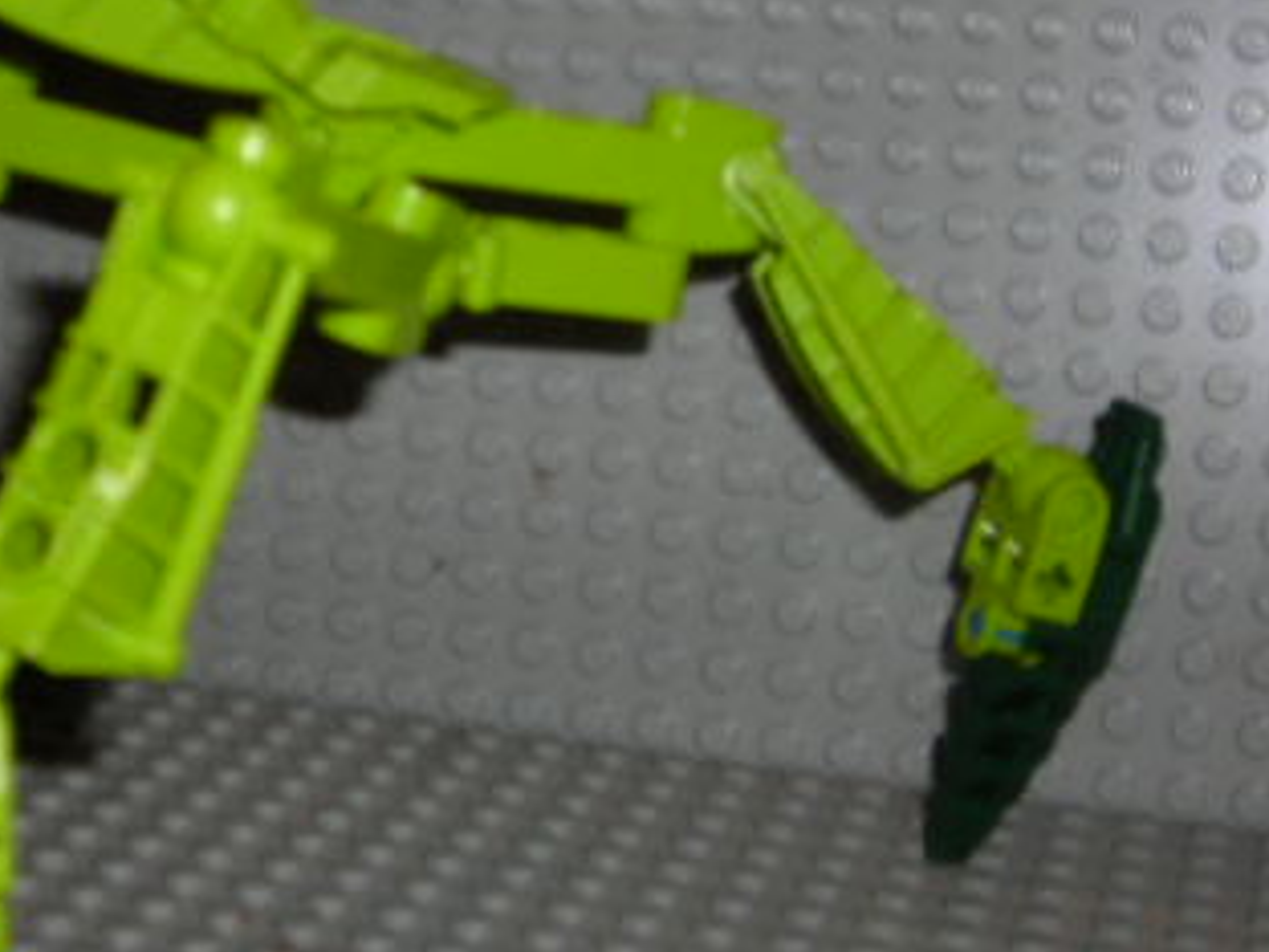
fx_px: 2859
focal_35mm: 78
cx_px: 427
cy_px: 207
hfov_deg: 24.9
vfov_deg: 18.7
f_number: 3.2
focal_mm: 6.3
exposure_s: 1/60.1
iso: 50
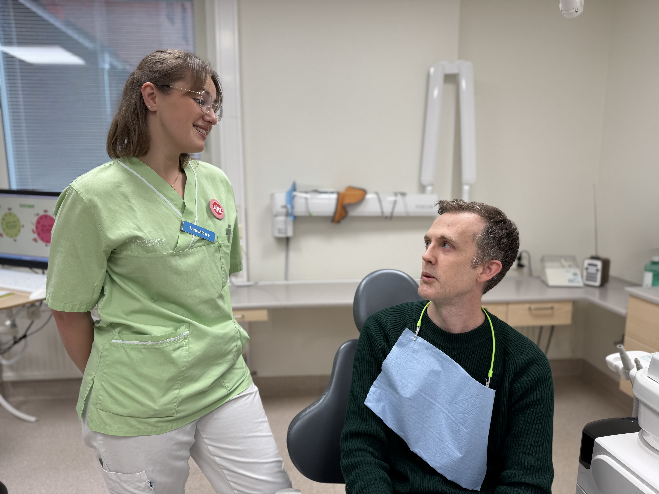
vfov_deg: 56.8
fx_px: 457
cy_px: 247
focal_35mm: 24
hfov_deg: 71.6
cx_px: 330
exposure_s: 1/121
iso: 80
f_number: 1.78
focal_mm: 6.76
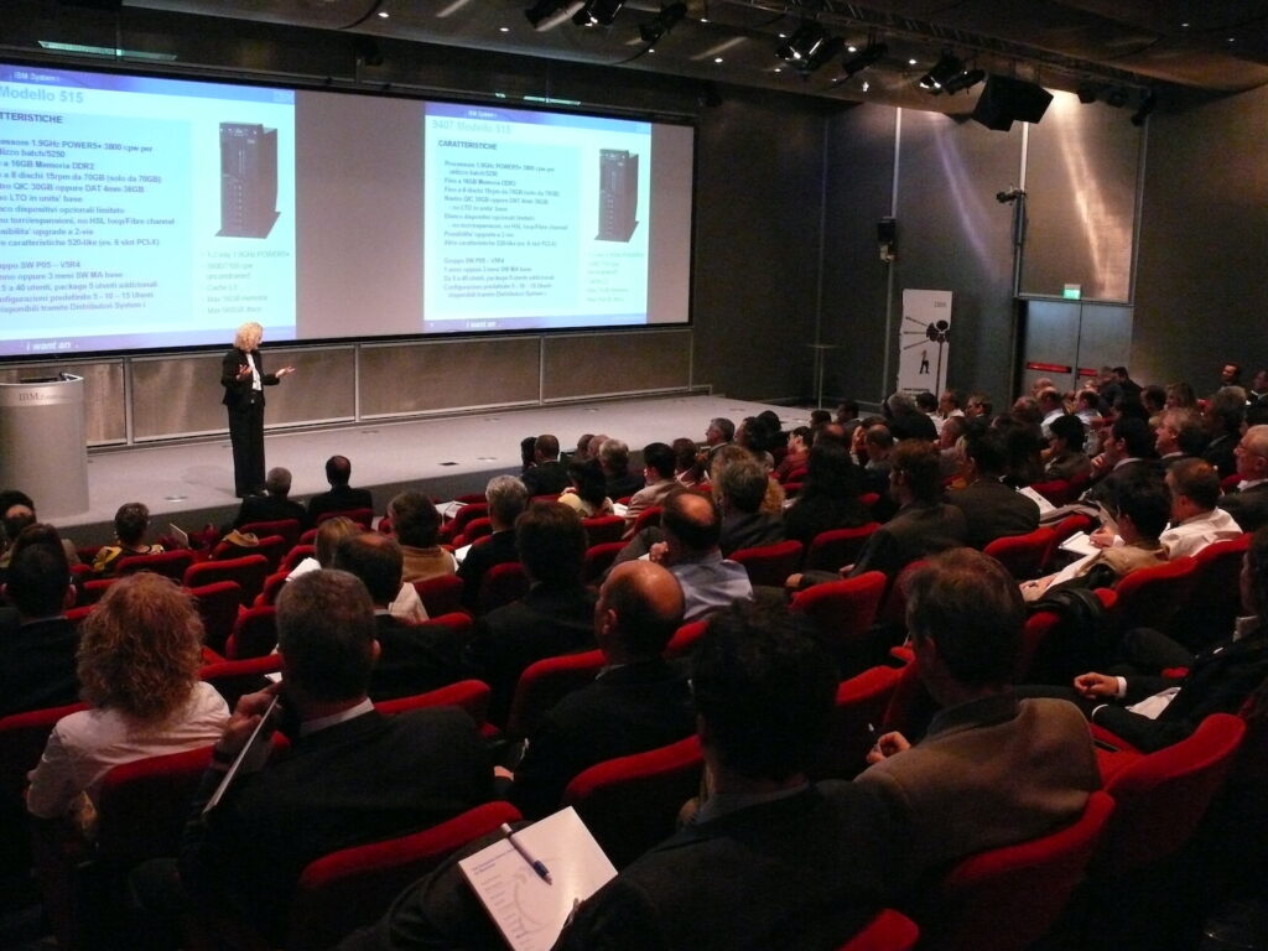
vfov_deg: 40.7
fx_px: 1282
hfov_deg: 52.6
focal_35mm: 35
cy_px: 476
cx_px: 634
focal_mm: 7.4
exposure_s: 1/25
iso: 800
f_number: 2.8
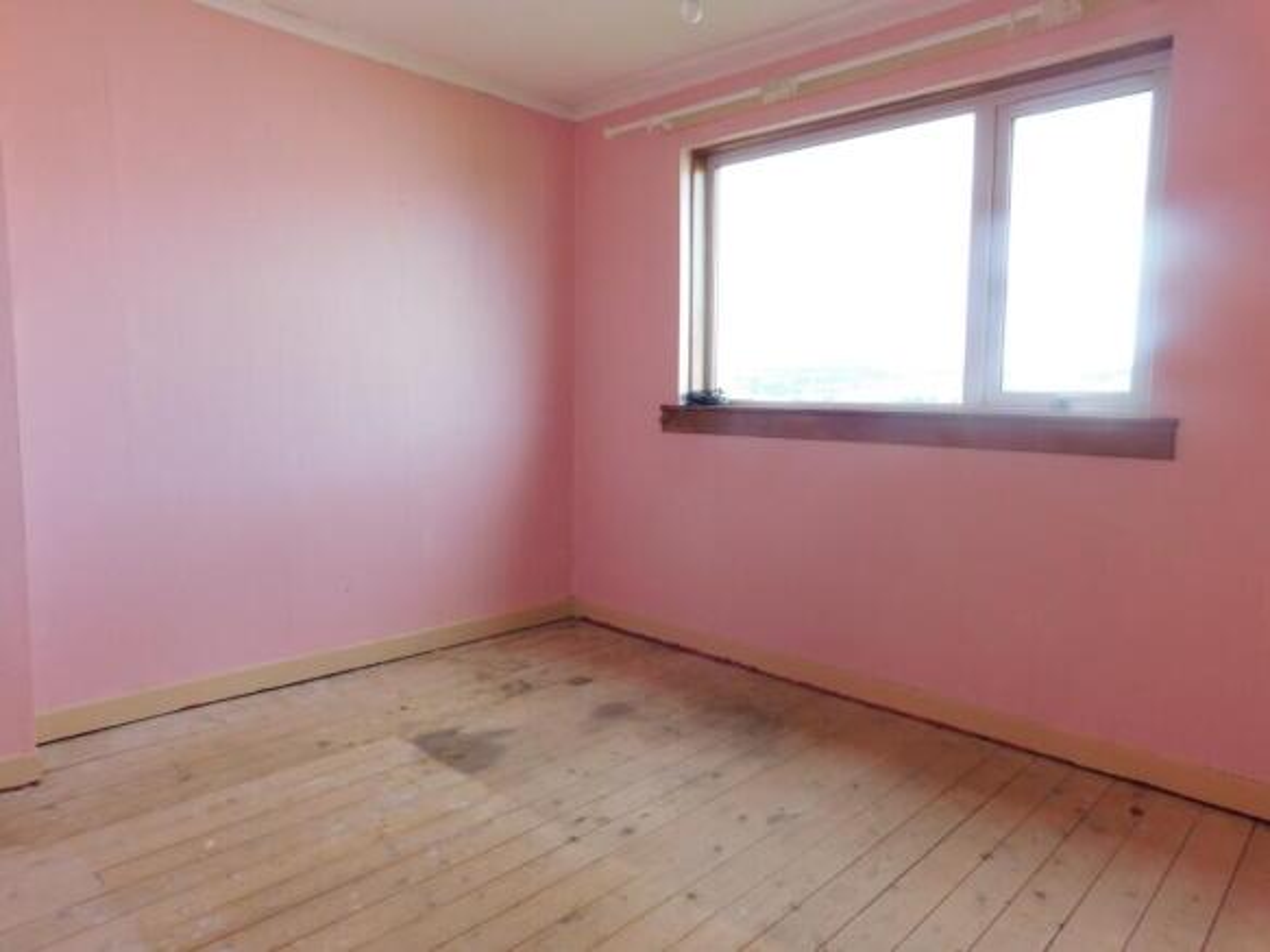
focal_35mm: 23
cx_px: 635
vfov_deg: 58.9
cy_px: 476
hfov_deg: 73.9
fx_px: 844
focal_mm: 4
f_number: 3
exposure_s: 1/80
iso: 125
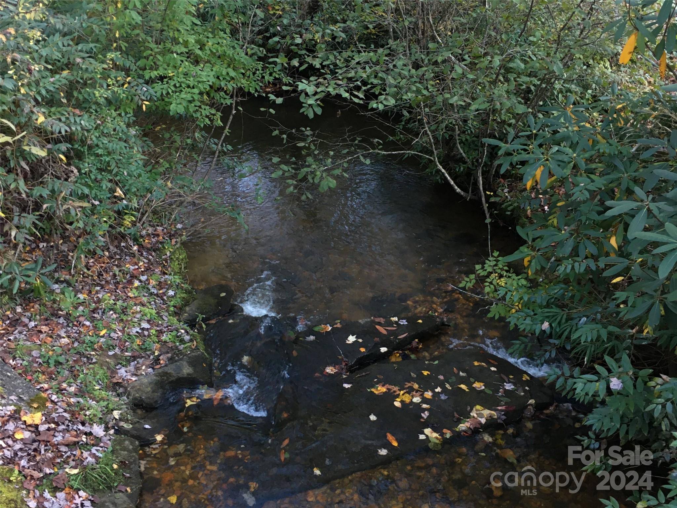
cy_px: 254
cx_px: 338
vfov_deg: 48.2
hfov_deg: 61.7
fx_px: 567
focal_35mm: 29
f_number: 2.2
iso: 64
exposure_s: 1/30
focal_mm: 4.15
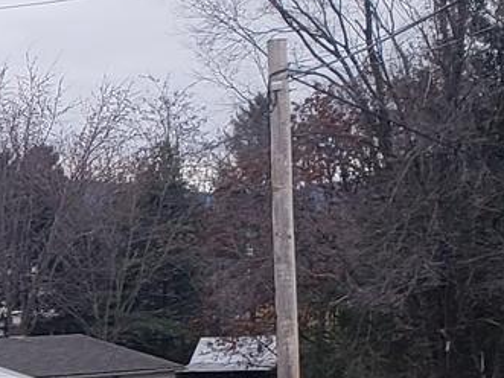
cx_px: -737
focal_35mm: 161
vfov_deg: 9.0
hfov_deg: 10.4
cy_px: 561
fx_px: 2343
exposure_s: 1/119
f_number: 2.4
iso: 50
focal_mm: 4.3
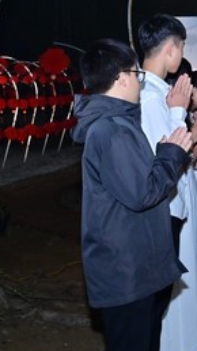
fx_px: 929
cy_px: 135
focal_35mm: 100
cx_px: 319
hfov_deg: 11.5
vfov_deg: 21.3
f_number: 5.6
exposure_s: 1/160
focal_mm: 38
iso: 2500
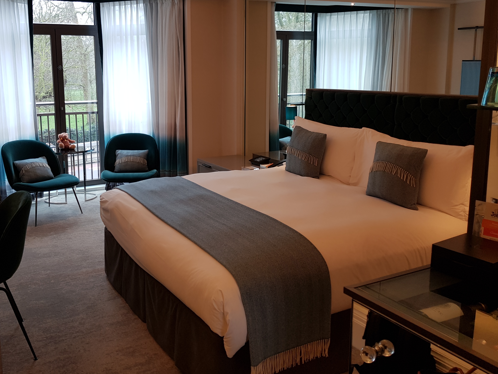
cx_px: 210
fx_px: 489
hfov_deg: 53.7
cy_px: 148
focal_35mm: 34
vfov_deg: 41.6
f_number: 1.7
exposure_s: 1/50
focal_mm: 4.2
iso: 50
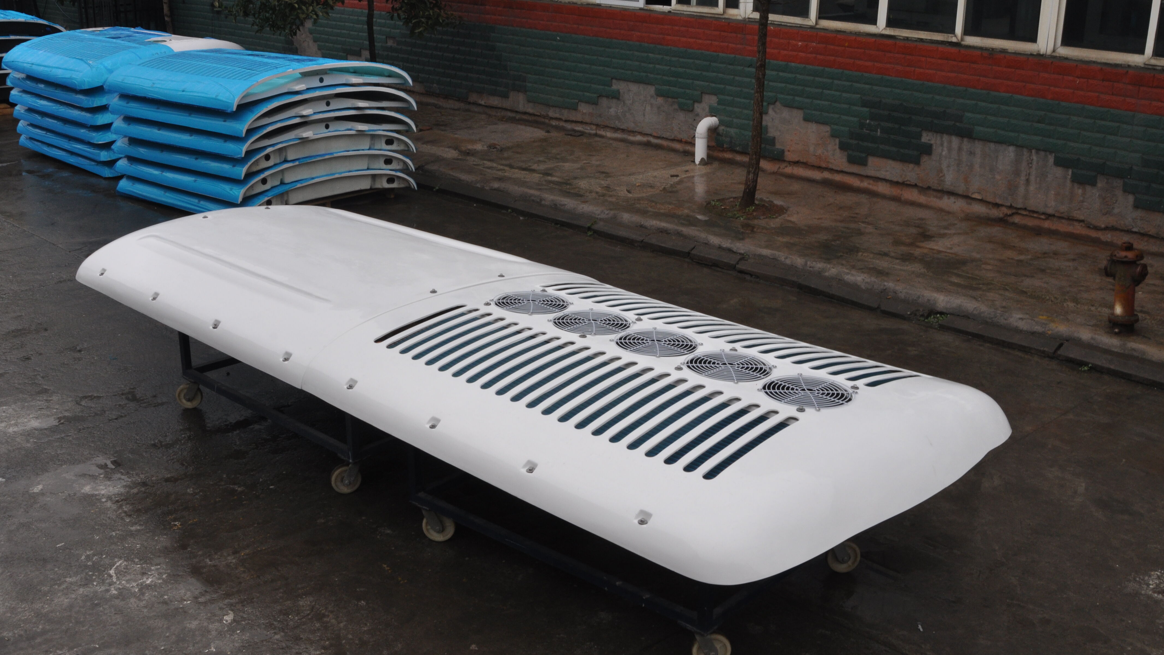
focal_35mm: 38
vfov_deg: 31.2
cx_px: 578
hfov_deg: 52.8
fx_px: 1173
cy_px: 327
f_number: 16
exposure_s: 1/25
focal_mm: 24
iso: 400
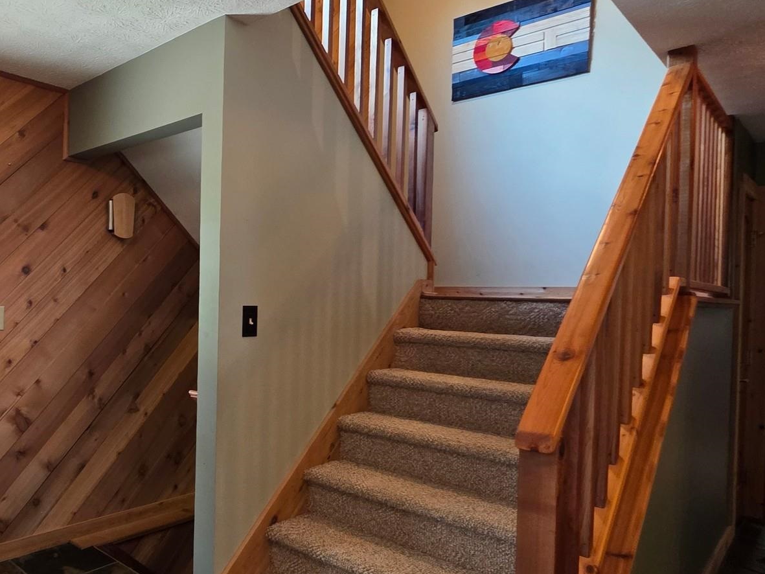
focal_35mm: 25
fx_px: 553
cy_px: 310
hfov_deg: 65.8
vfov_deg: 54.8
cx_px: 207
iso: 250
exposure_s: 1/60
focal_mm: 2.2
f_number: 1.9
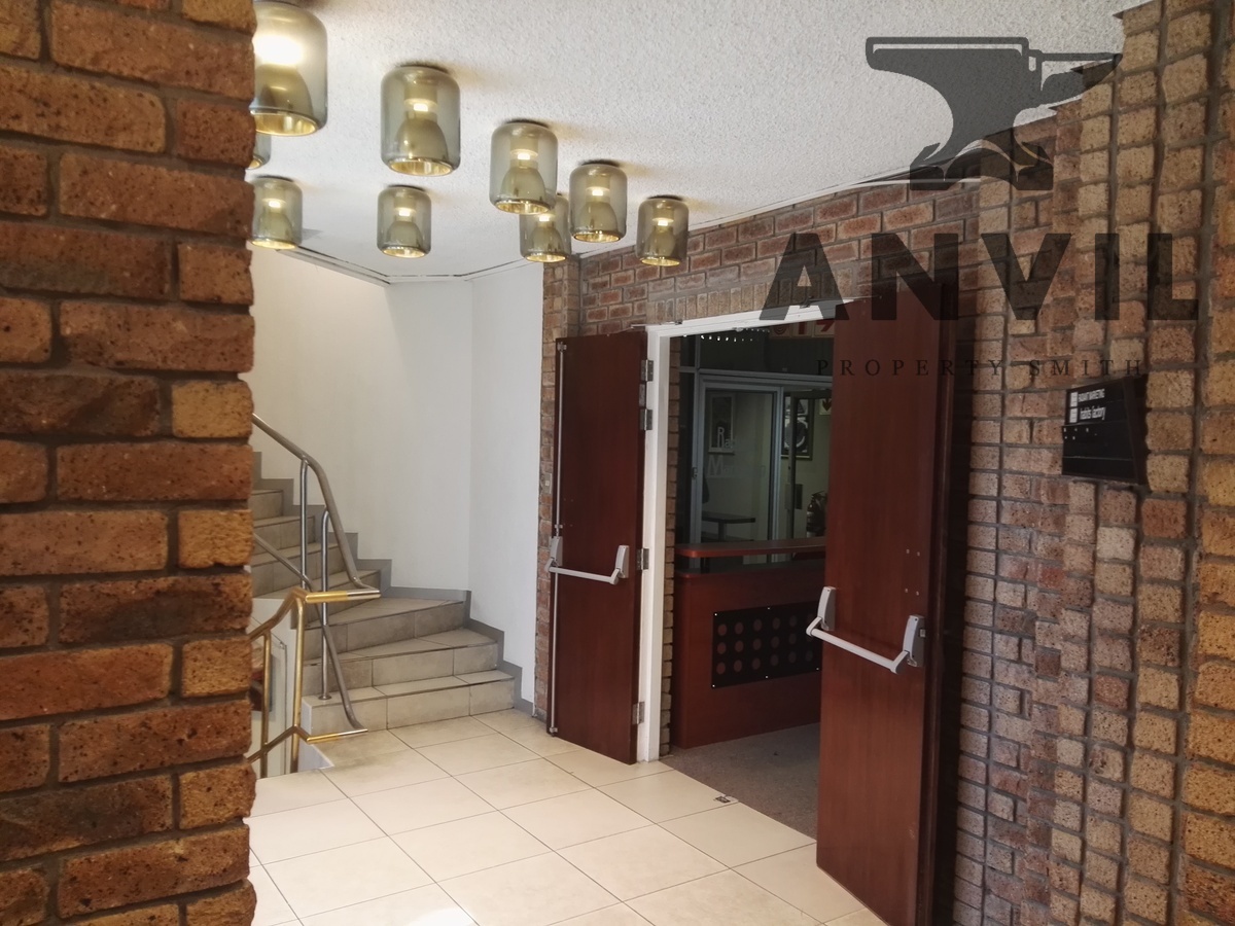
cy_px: 463
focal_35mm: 28
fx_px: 999
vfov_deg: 49.7
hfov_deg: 63.4
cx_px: 618
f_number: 2
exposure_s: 1/33.3
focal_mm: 3.83
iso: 100
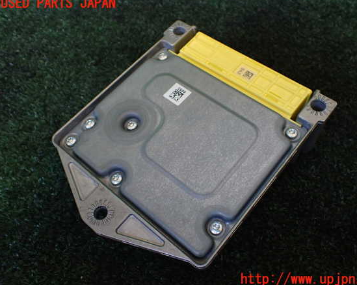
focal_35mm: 32
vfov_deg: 45.8
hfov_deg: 55.6
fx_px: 338
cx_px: 192
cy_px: 142
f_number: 2.3
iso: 400
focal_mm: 5.4
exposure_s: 1/125
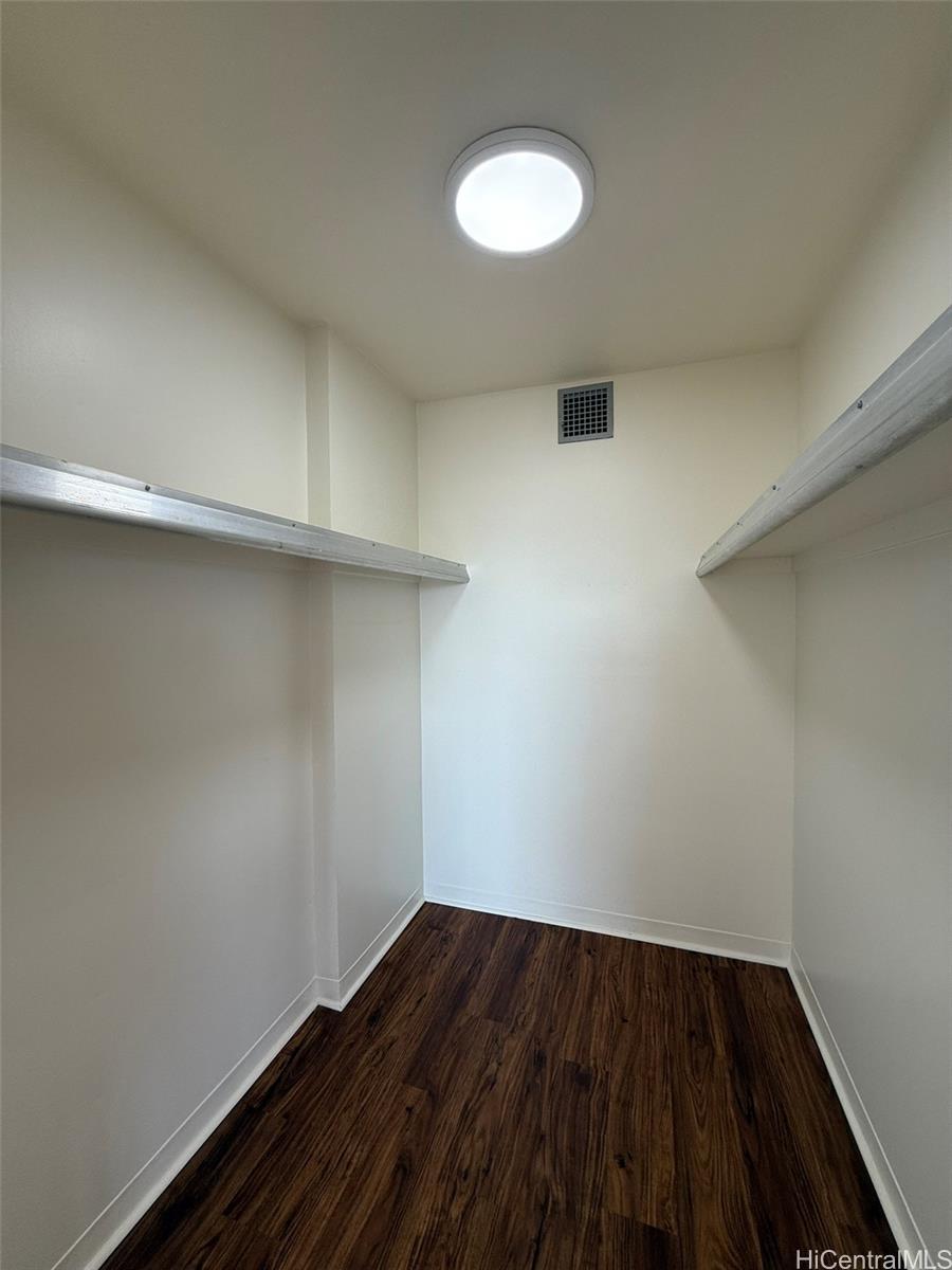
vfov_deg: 102.1
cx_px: 476
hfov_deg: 85.7
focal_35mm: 14
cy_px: 635
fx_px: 513
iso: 64
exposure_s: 1/120
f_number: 2.2
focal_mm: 2.22
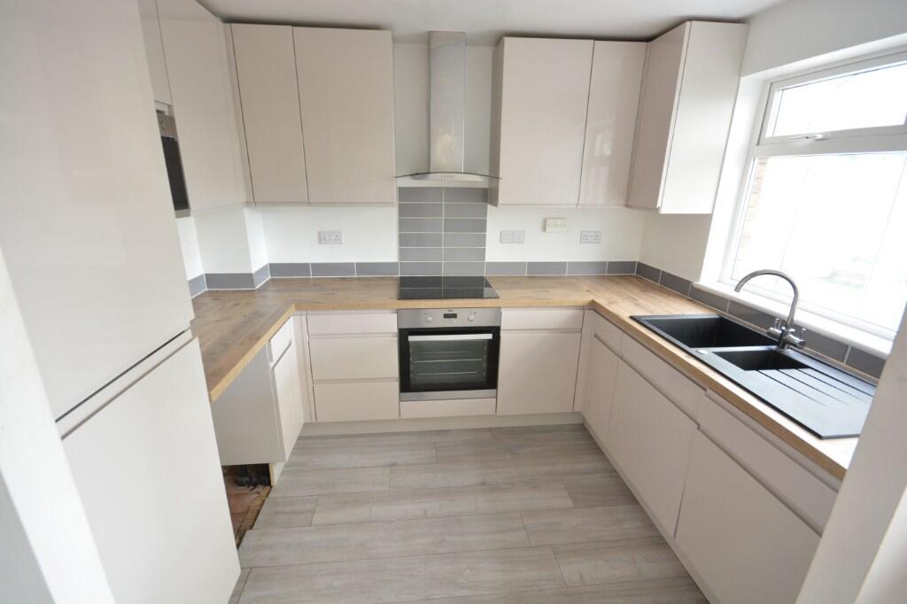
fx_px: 378
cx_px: 454
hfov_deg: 100.4
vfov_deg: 77.3
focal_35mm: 15
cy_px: 302
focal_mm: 10
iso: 400
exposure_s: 1/5
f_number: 8
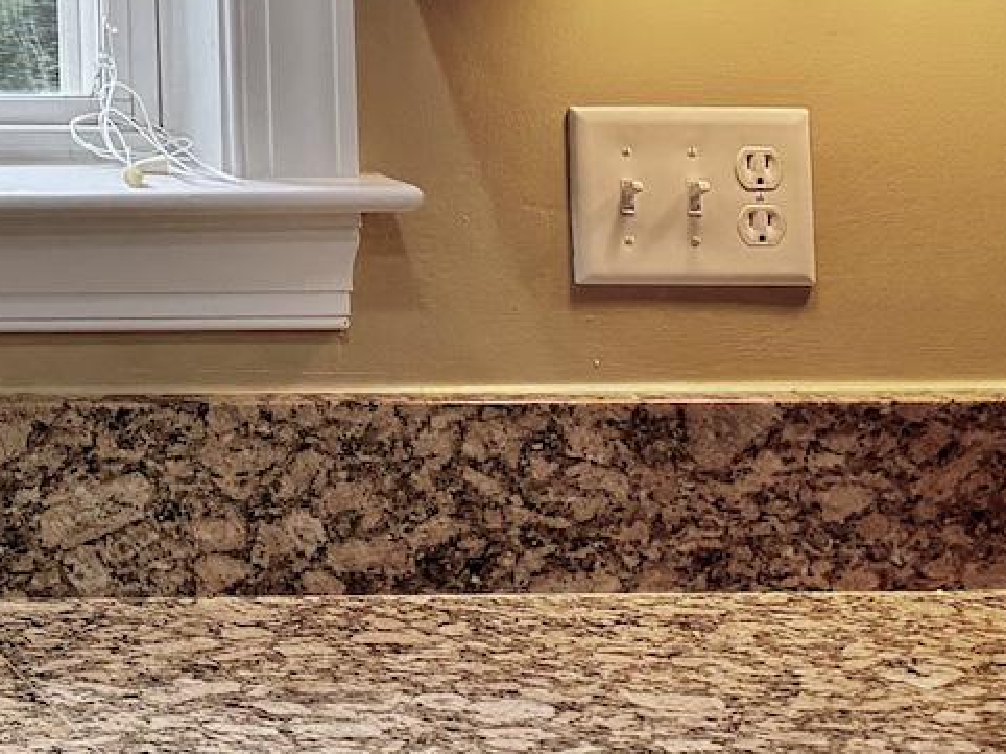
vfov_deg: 13.1
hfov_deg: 15.9
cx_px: -900
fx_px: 2963
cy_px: -591
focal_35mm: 102
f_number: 1.78
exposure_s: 1/120
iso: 100
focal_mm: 6.76
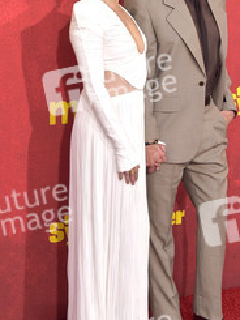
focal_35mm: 88
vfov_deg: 22.2
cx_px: 148
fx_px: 813
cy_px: 150
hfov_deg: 16.8
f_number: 6.3
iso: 1250
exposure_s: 1/1250
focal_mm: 56
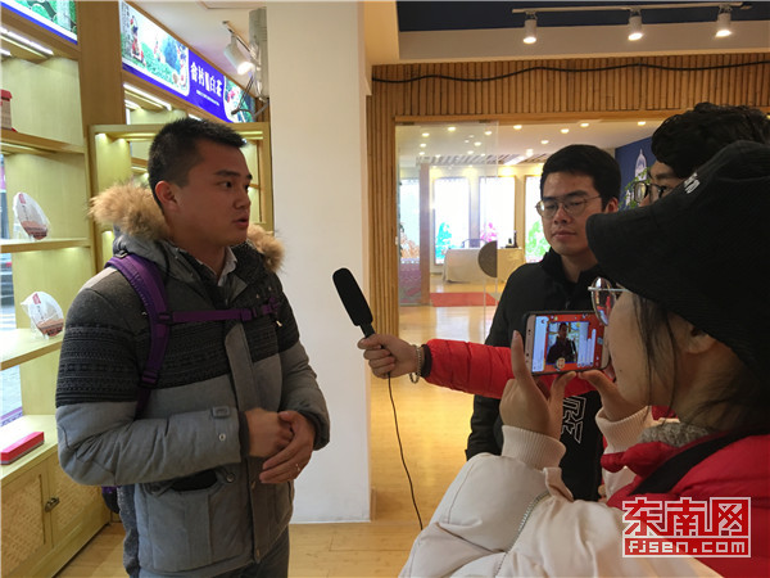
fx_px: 645
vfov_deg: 48.2
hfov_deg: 61.7
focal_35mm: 29
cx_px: 385
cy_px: 289
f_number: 2.2
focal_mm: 4.15
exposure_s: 1/33
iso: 160
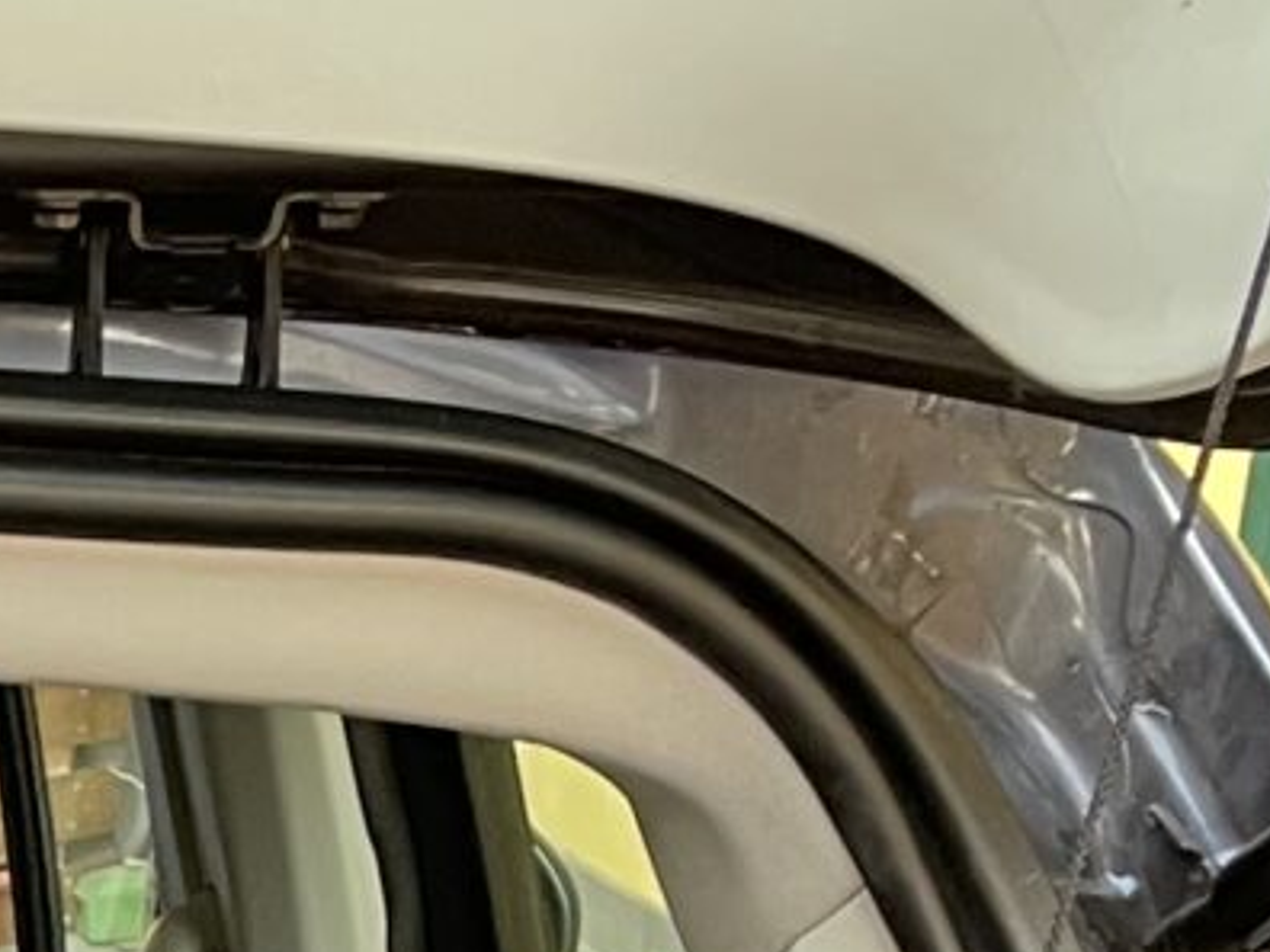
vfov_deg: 7.8
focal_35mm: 168
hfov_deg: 10.7
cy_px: 2792
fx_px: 6164
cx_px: -1360
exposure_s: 1/83
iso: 125
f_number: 1.6
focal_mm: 4.2
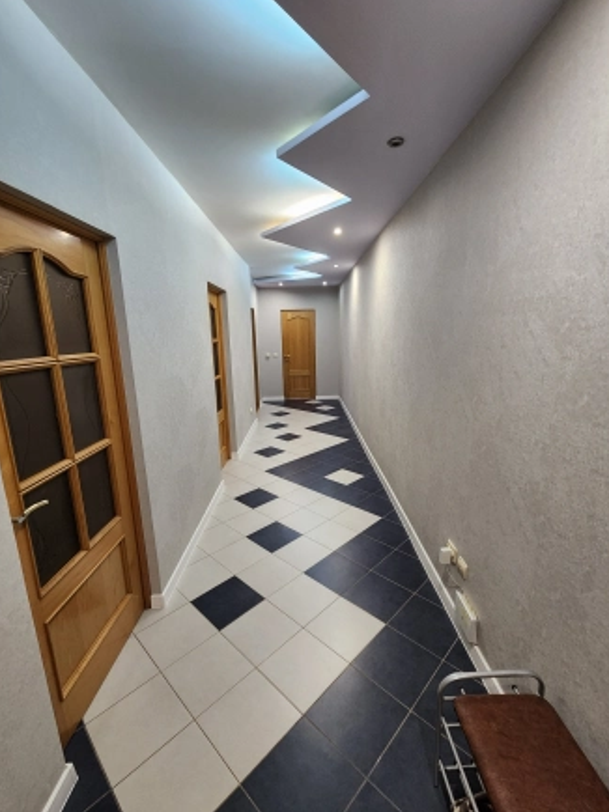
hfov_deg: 85.6
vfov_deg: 102.1
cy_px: 413
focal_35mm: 14
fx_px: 329
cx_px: 307
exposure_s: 1/50
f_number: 2.2
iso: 400
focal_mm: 2.2
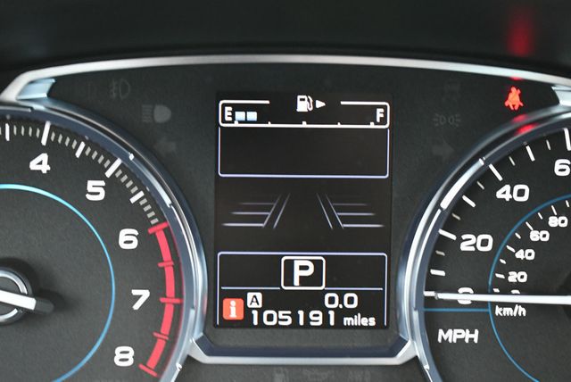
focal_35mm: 92
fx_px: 1461
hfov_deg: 22.1
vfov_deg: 14.9
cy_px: 191
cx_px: 286
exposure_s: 1/125
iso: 2000
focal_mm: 46
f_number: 5.3
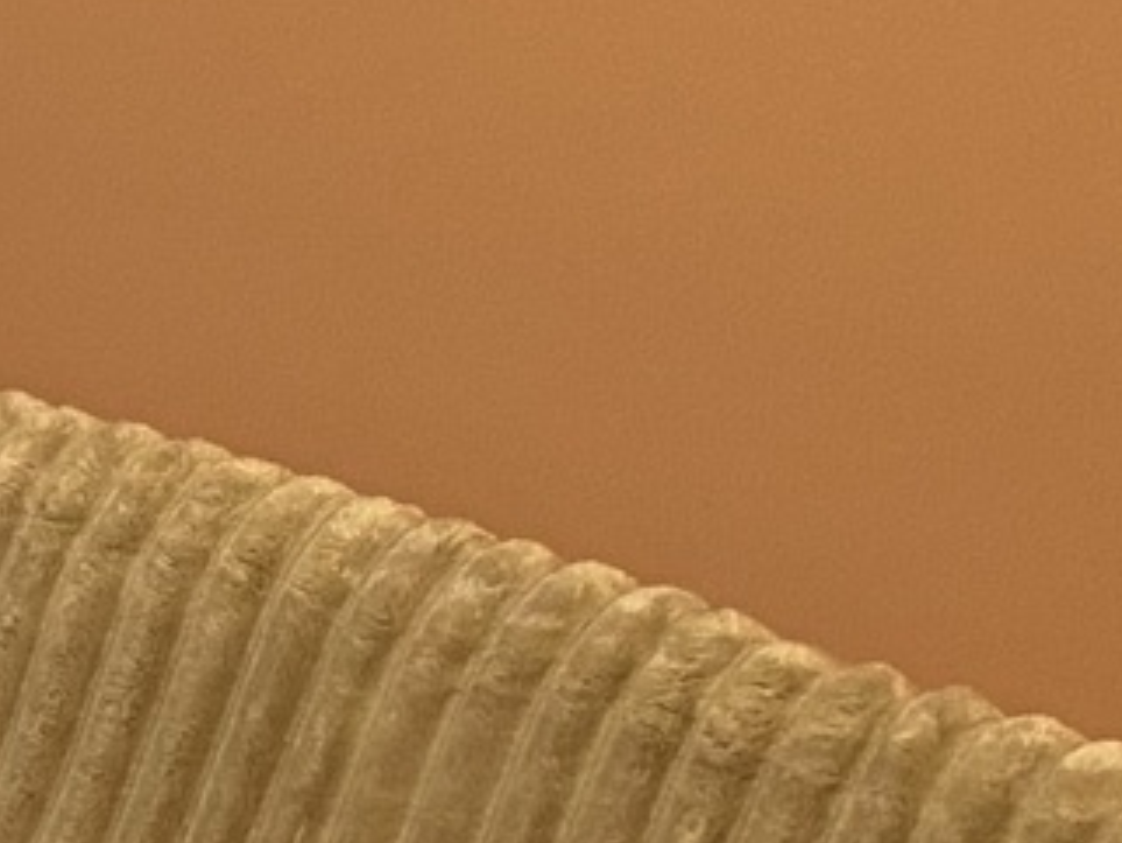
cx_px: -1880
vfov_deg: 8.9
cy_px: -10
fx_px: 5383
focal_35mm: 166
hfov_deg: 9.9
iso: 100
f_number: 1.8
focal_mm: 4.25
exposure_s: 1/50
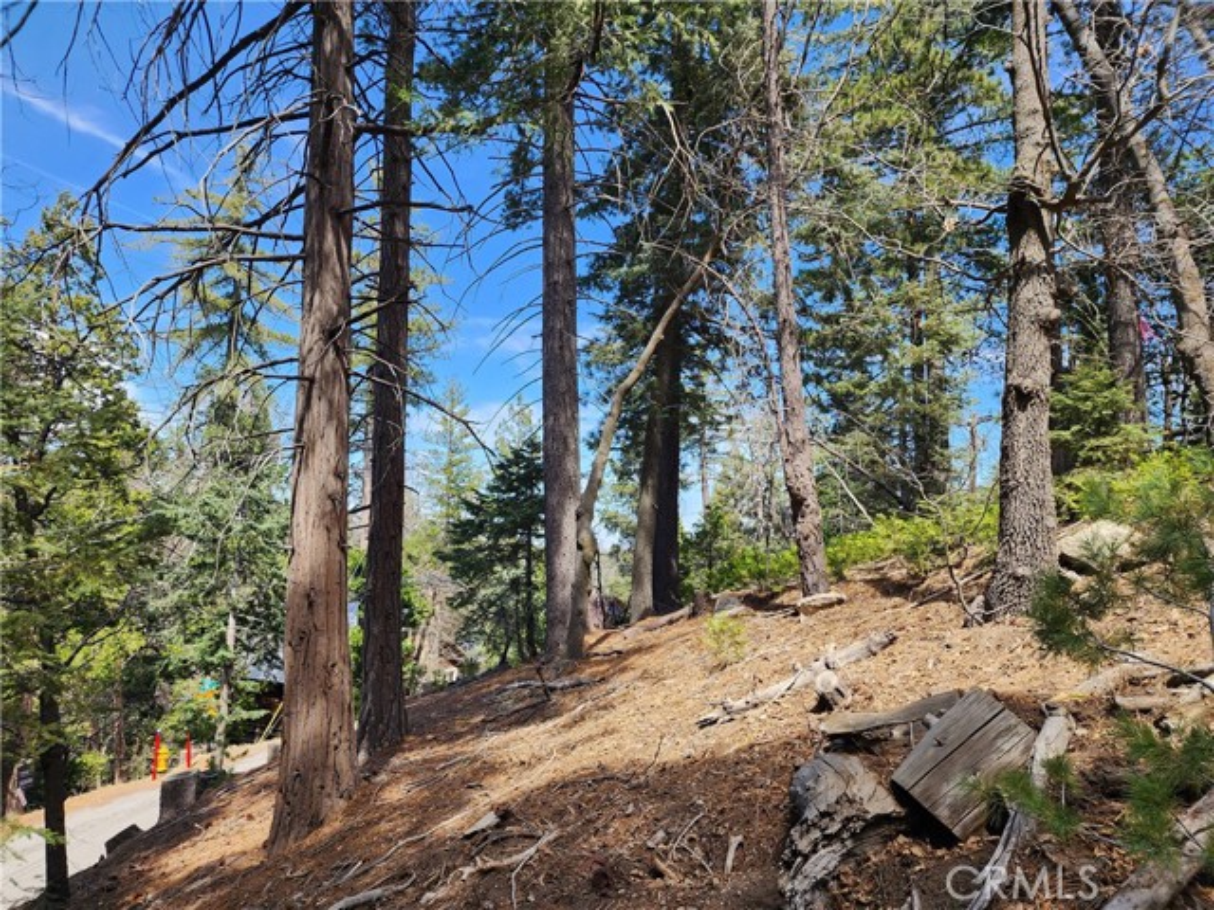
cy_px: 455
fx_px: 807
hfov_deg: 73.9
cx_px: 607
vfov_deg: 58.9
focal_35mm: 23
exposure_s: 1/347
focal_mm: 6.4
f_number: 1.8
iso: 12
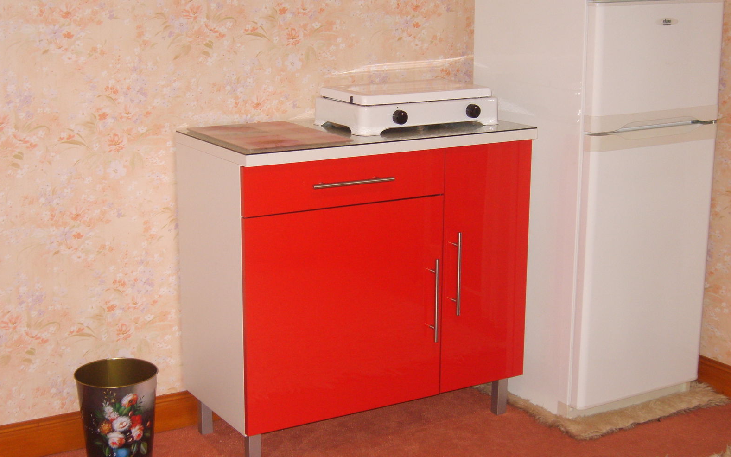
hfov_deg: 35.7
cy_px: 234
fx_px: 1136
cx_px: 364
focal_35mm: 57
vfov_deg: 22.8
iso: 139
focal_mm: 11
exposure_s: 1/45
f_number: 3.5
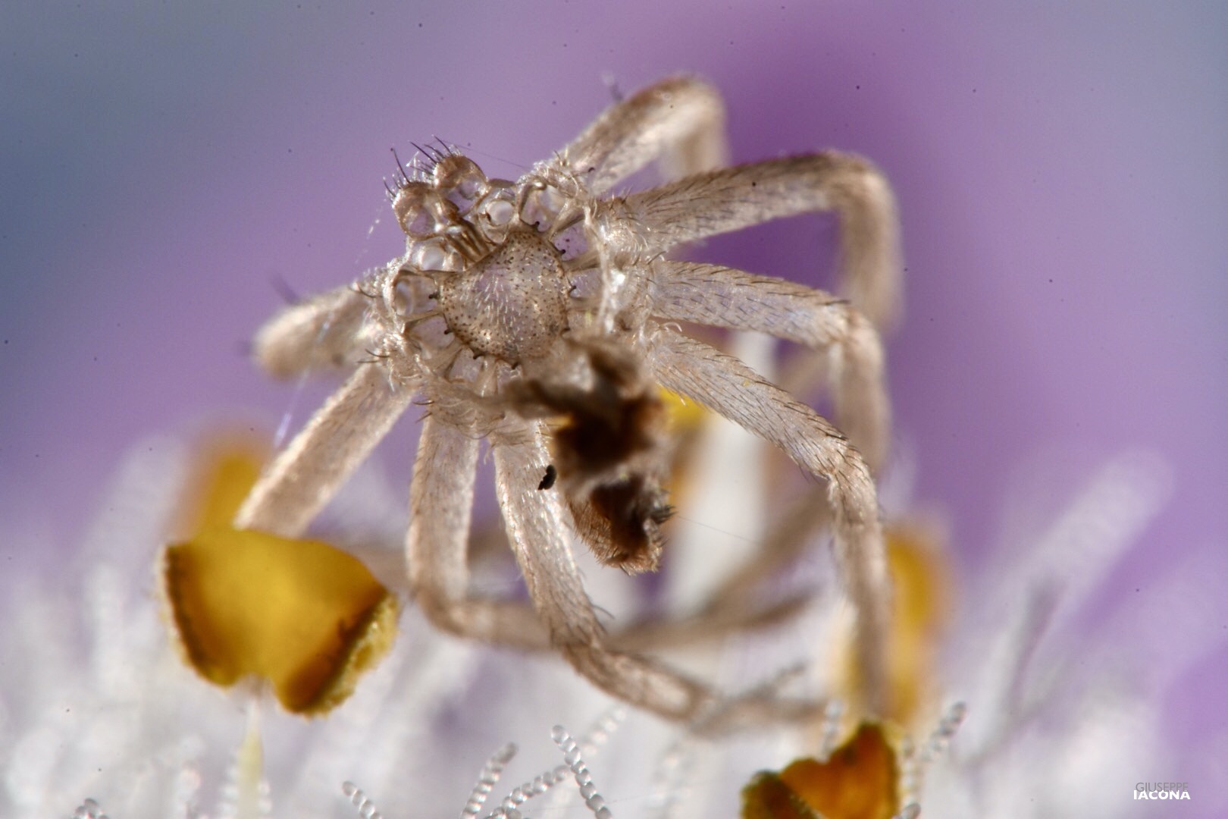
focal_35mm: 158
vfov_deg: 8.7
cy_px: 410
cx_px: 614
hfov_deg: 13.0
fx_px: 5372
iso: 100
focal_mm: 105
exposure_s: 1/60
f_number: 45
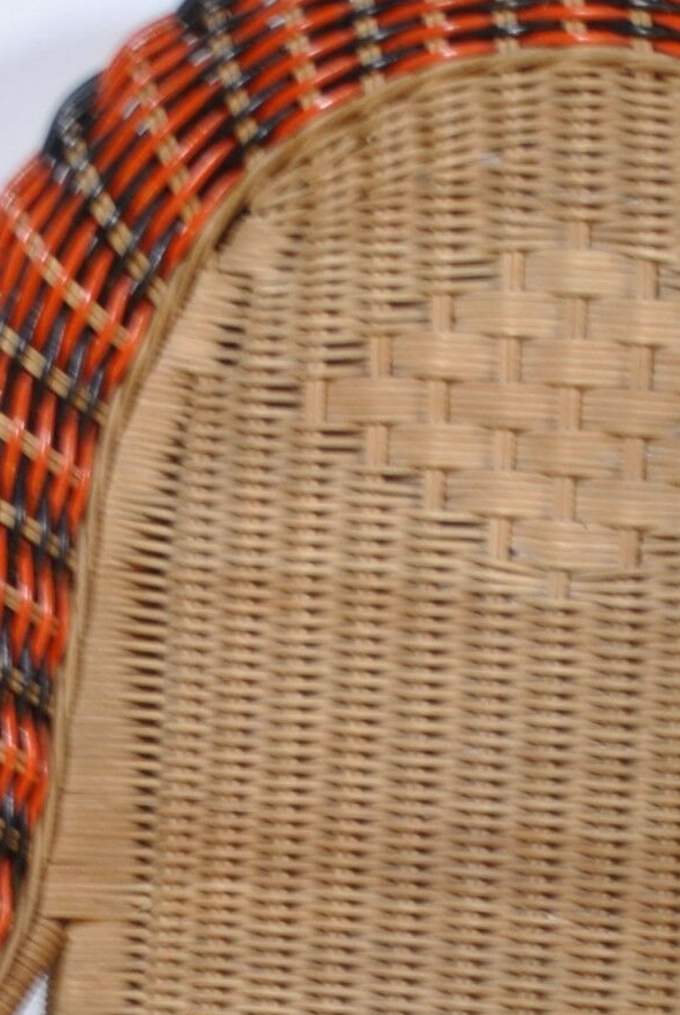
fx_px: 5762
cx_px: 318
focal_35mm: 204
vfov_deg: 9.8
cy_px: 1444
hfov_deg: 6.8
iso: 100
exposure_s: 1/25
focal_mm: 32
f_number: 4.8
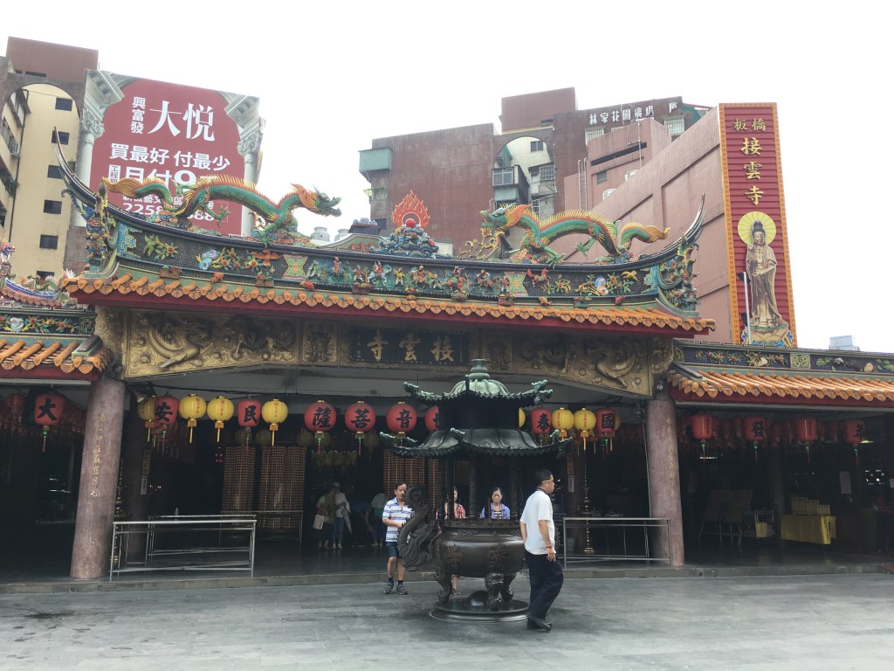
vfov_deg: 48.2
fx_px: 749
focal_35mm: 29
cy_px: 336
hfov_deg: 61.7
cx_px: 447
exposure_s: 1/292
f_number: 2.2
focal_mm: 4.15
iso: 25
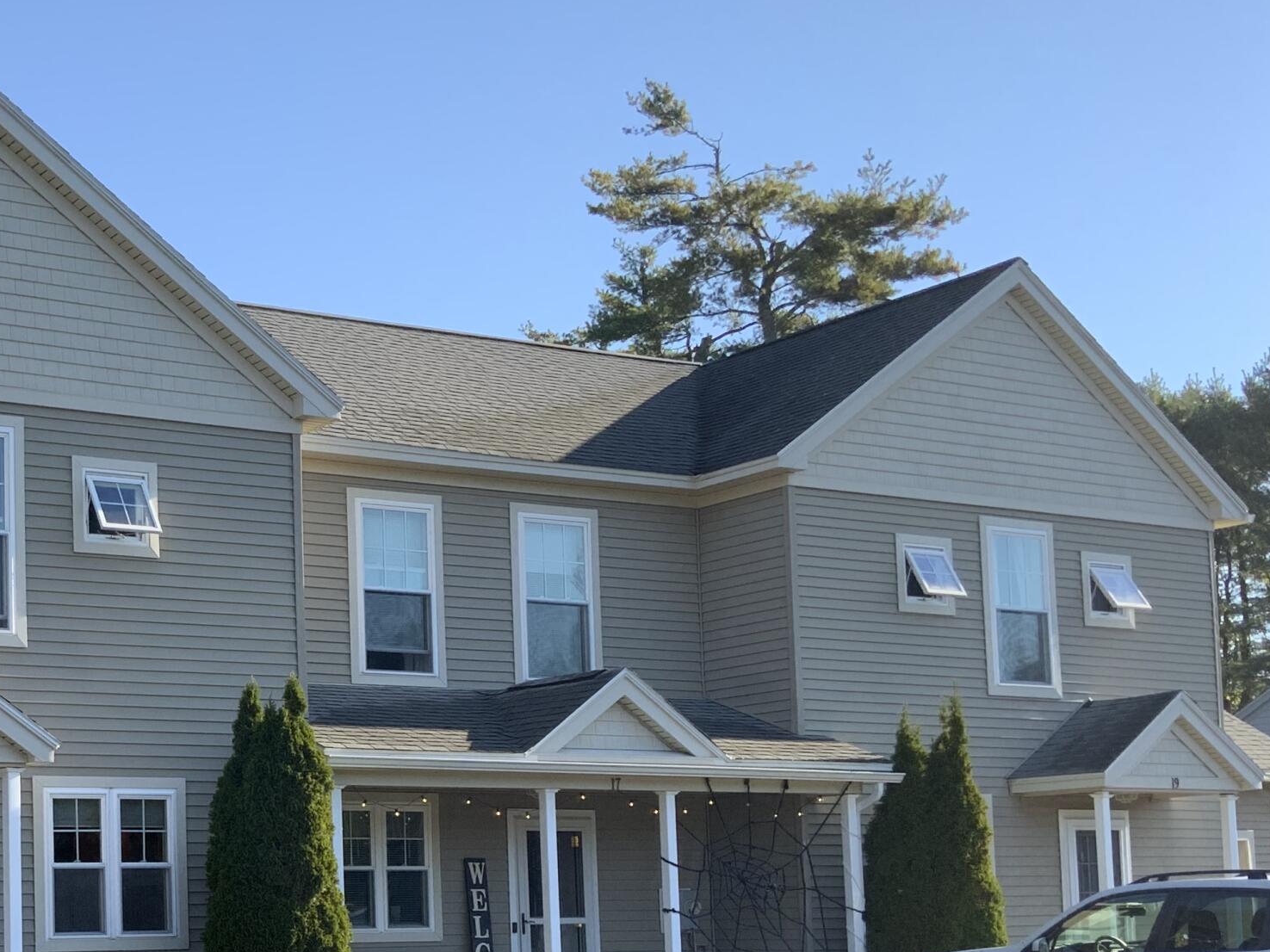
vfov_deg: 24.4
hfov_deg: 31.0
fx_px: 2164
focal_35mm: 59
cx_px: 100
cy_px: 757
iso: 16
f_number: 1.8
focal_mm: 3
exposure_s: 1/869
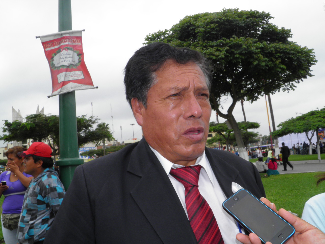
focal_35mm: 30
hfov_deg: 60.0
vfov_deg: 46.8
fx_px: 282
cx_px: 162
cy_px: 122
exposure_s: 1/125
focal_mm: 5.5
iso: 50
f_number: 8.4
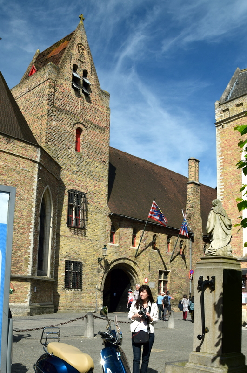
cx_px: 124
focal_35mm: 27
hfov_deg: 47.8
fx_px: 279
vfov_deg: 67.5
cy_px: 186
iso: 125
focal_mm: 18
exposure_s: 1/160
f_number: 9
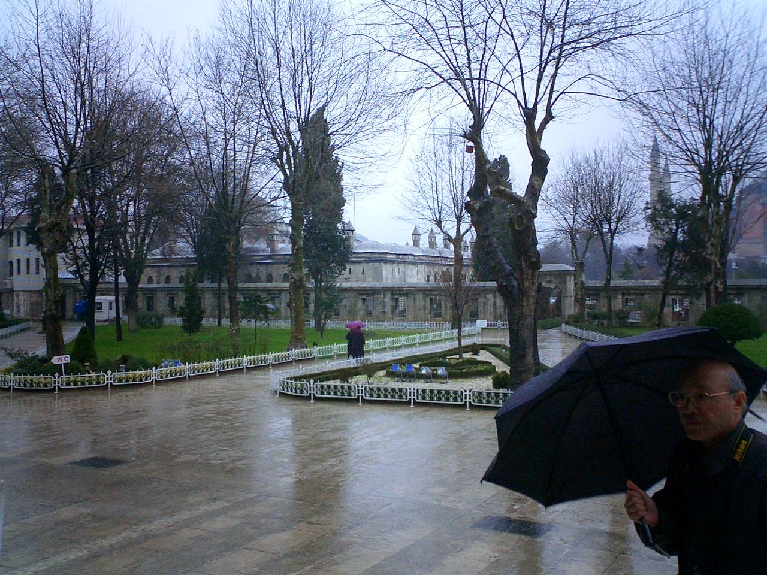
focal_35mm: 37
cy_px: 288
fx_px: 820
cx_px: 384
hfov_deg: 50.1
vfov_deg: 38.7
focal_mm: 5.6
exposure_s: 1/125
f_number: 3.5
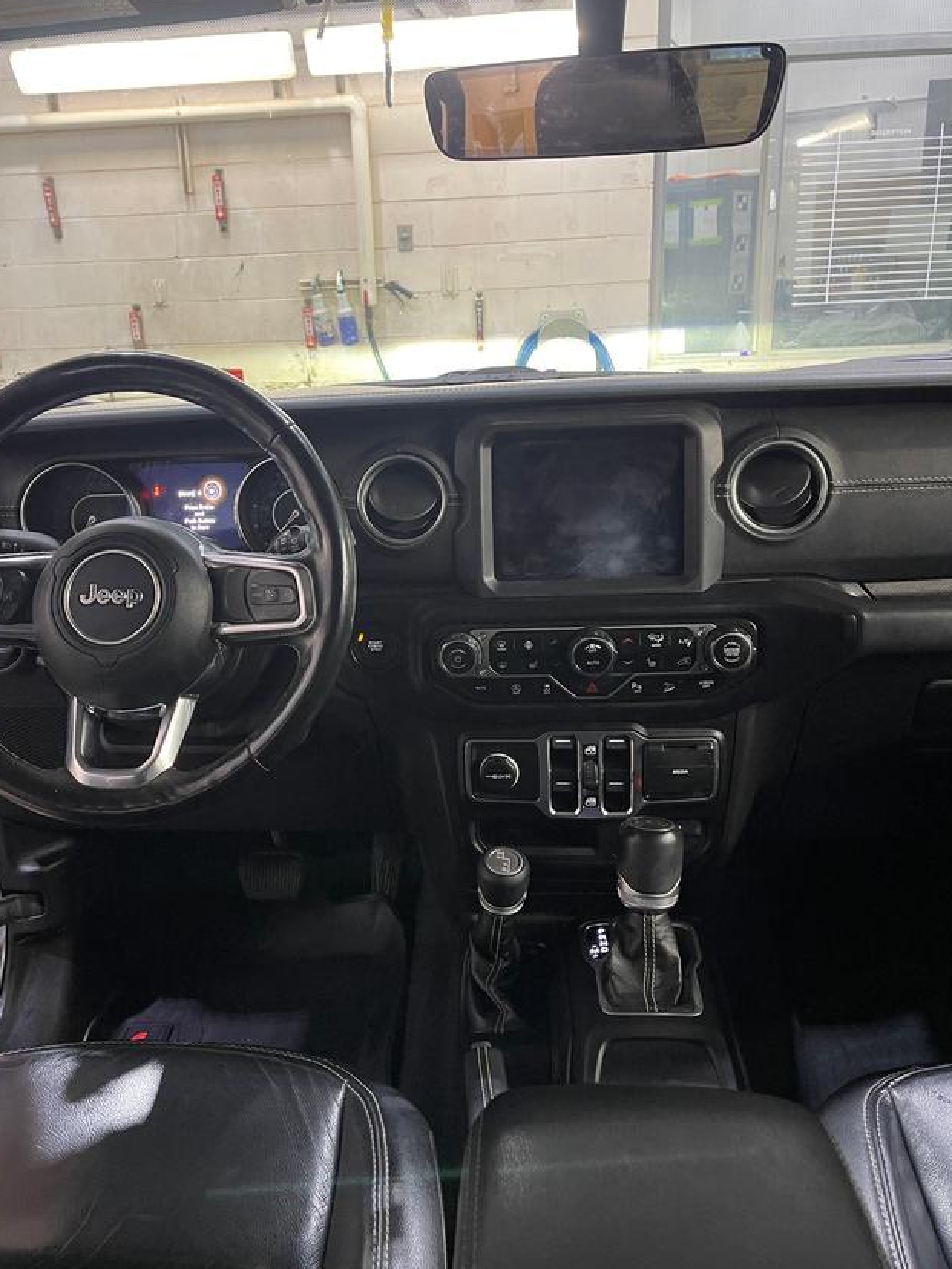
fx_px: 1063
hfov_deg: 48.1
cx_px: 411
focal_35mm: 29
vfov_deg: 61.7
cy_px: 621
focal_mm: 5.1
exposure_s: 1/60
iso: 160
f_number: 1.6
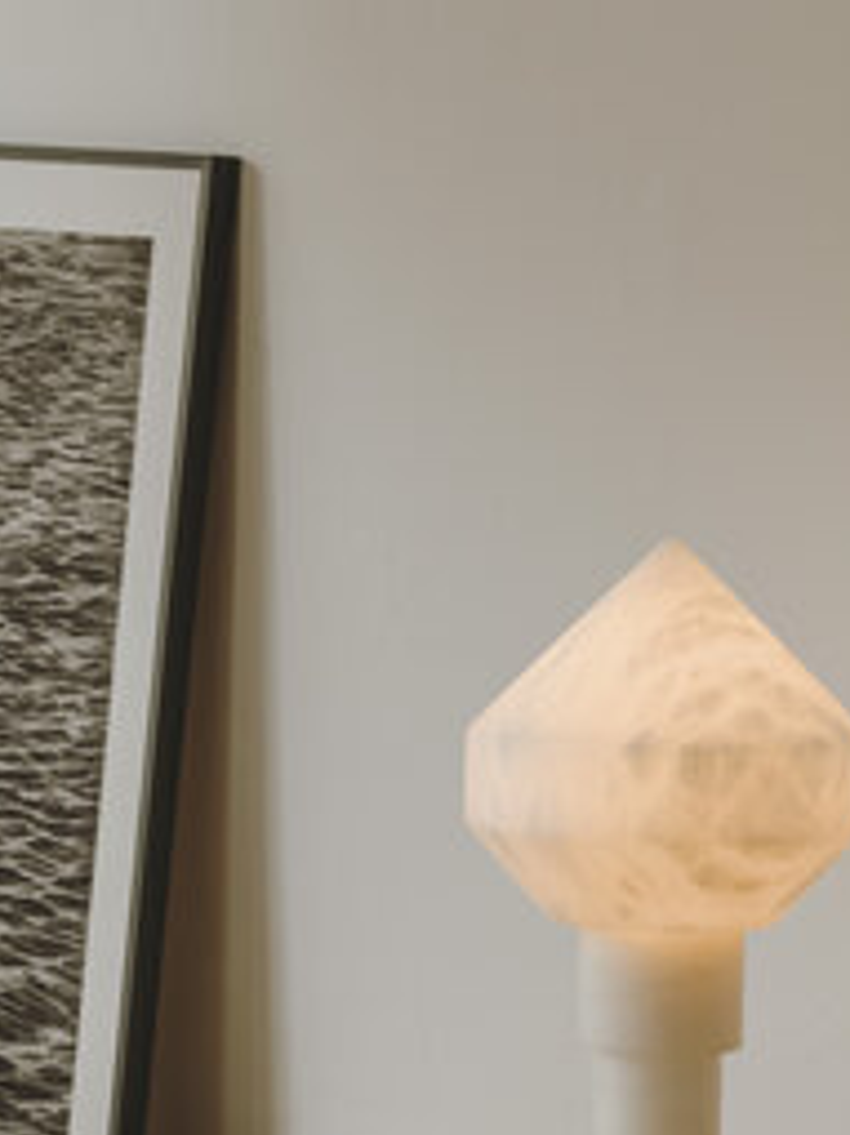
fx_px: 12222
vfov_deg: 5.3
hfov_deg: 4.0
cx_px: -374
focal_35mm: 373
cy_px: 654
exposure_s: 1/6
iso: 100
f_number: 14
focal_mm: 120
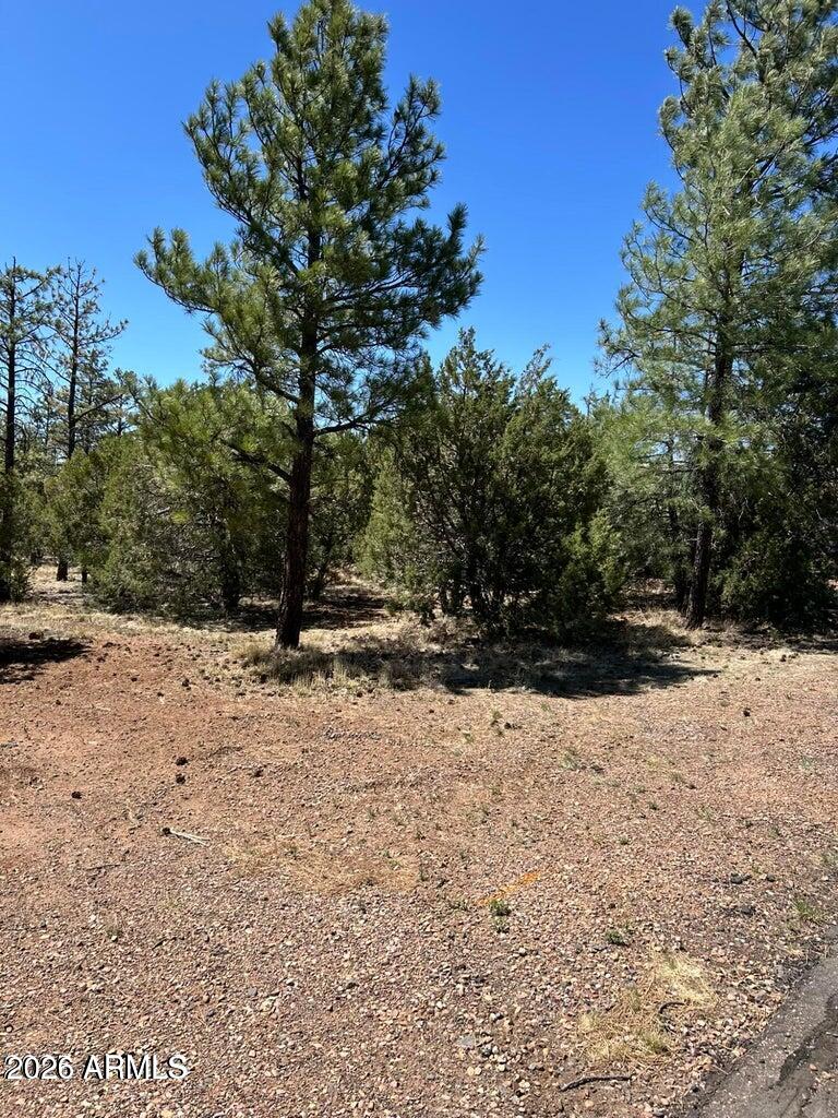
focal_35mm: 26
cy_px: 559
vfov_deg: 67.3
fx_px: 839
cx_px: 419
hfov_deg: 53.1
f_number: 1.5
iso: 50
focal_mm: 5.7
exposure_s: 1/2841
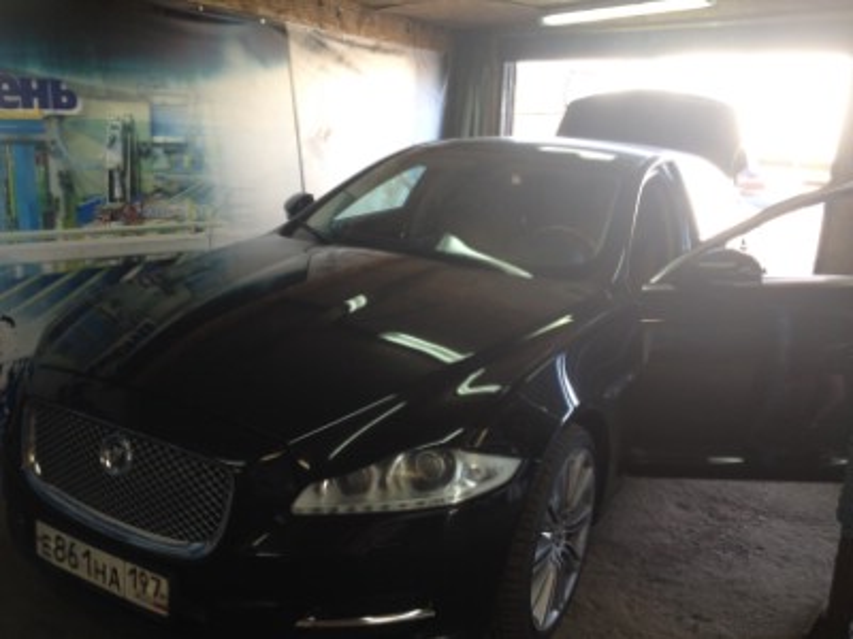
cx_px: 426
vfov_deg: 40.7
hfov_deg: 52.6
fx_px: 862
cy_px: 320
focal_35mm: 35
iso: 50
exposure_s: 1/40
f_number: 2.4
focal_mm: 4.28
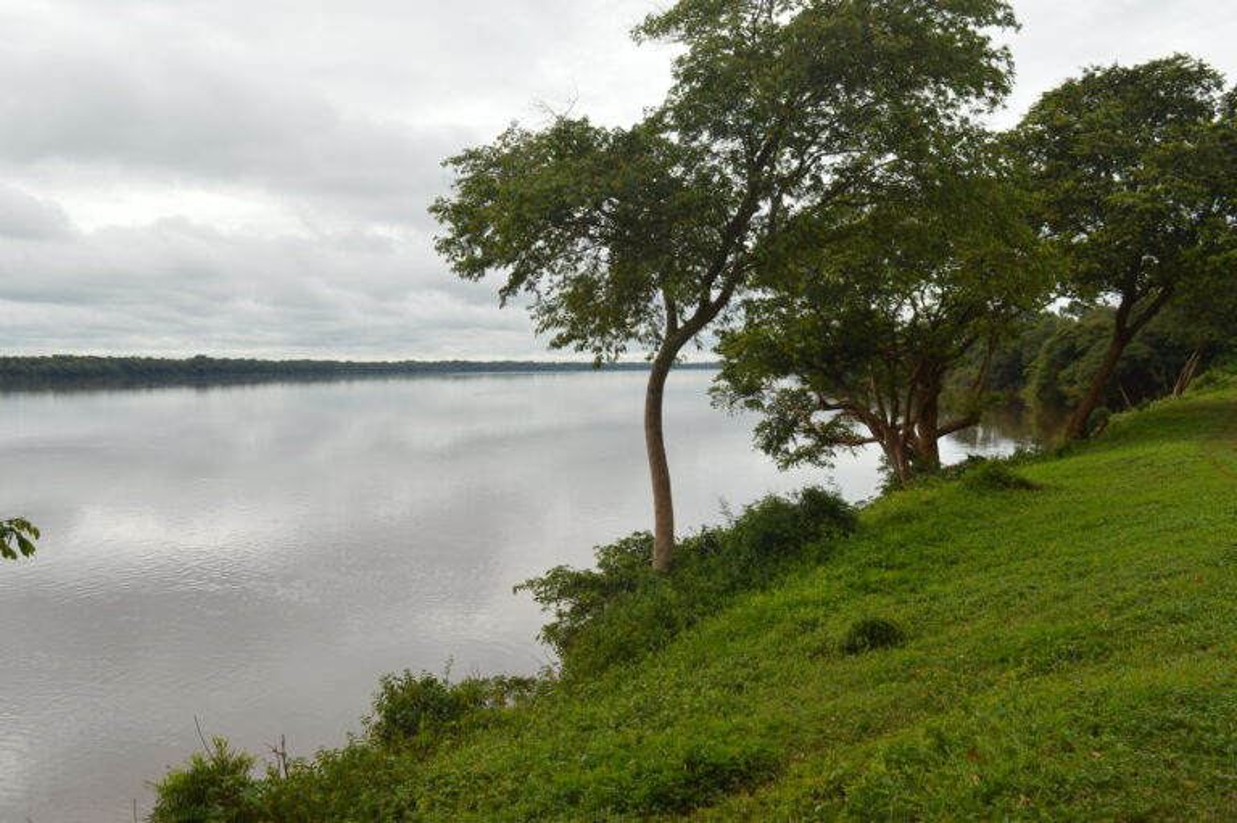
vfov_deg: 38.3
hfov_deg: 55.1
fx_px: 1185
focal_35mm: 34
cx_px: 618
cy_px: 412
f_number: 9
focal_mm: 23
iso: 100
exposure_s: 1/200
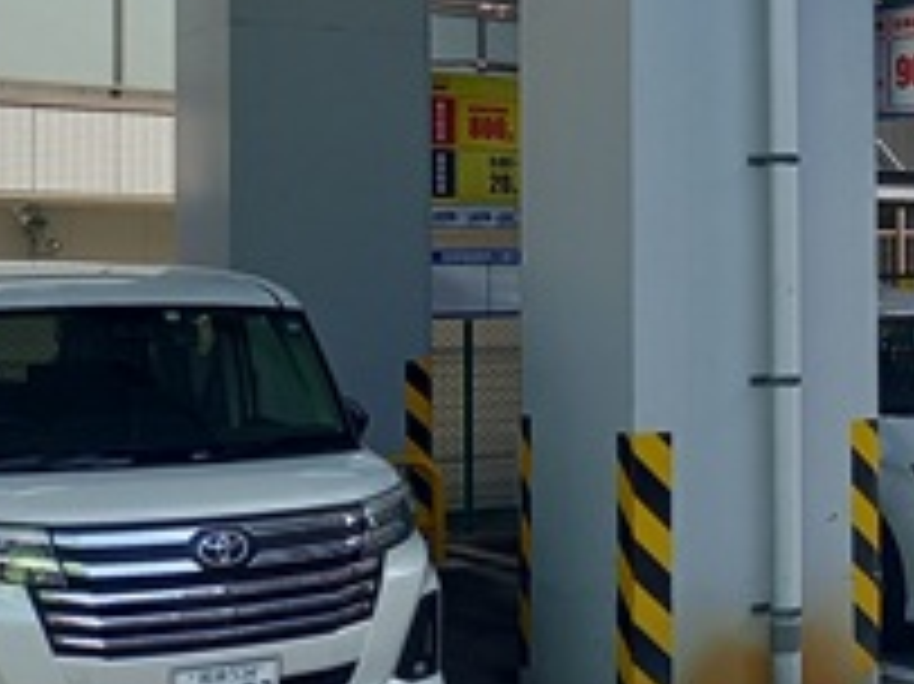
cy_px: 284
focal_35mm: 79
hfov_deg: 22.4
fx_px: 2085
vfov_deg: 18.6
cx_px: 1162
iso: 50
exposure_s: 1/251
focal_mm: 4.65
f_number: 1.8
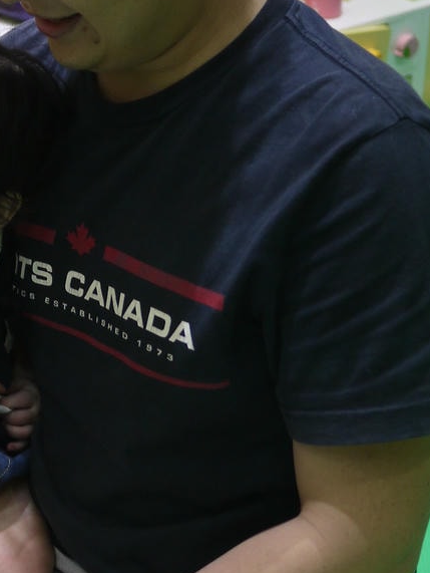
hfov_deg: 13.1
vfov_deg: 17.6
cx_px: 4
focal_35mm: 112
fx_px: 1853
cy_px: 257
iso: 160
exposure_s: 1/80
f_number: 1.7
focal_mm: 20
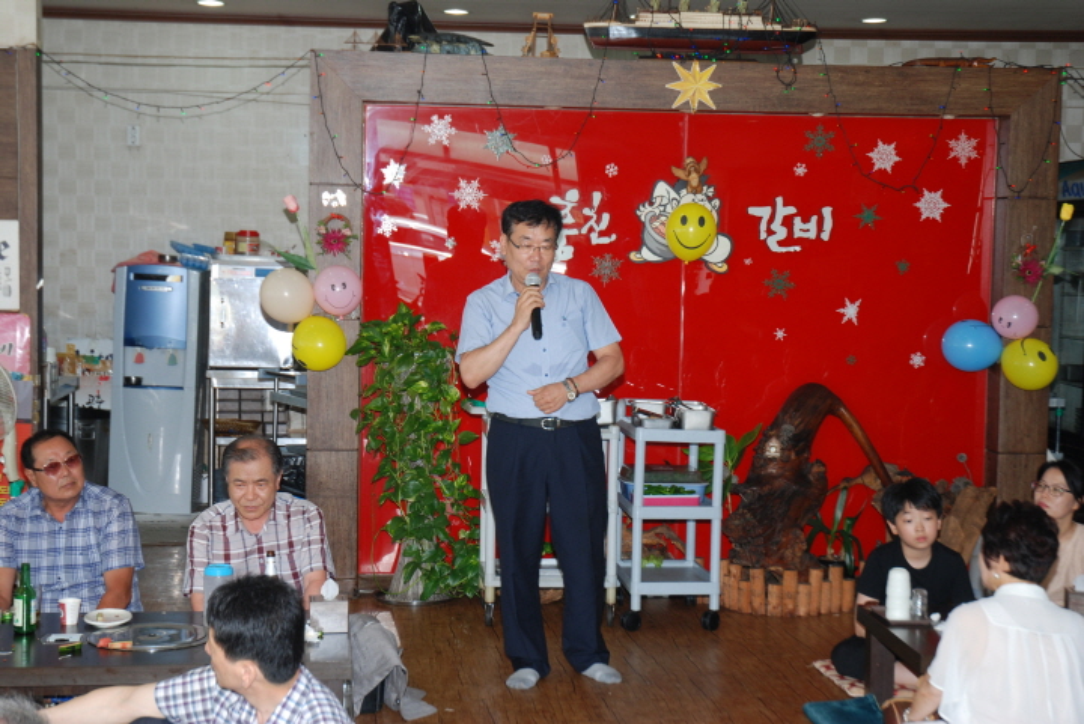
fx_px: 1808
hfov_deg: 33.4
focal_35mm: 60
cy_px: 362
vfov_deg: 22.7
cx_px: 542
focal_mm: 40
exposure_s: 1/60
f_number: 4.5
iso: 200
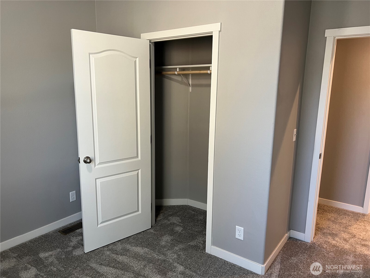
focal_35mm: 26
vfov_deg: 53.1
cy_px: 139
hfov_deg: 67.3
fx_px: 278
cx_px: 185
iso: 80
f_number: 1.5
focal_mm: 5.7
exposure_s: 1/60
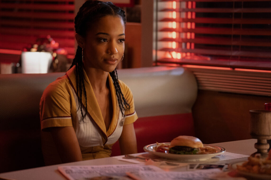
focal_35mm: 120
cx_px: 136
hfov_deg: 17.1
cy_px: 90
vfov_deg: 11.4
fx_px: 903
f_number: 2.8
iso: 6400
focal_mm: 120
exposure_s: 1/160
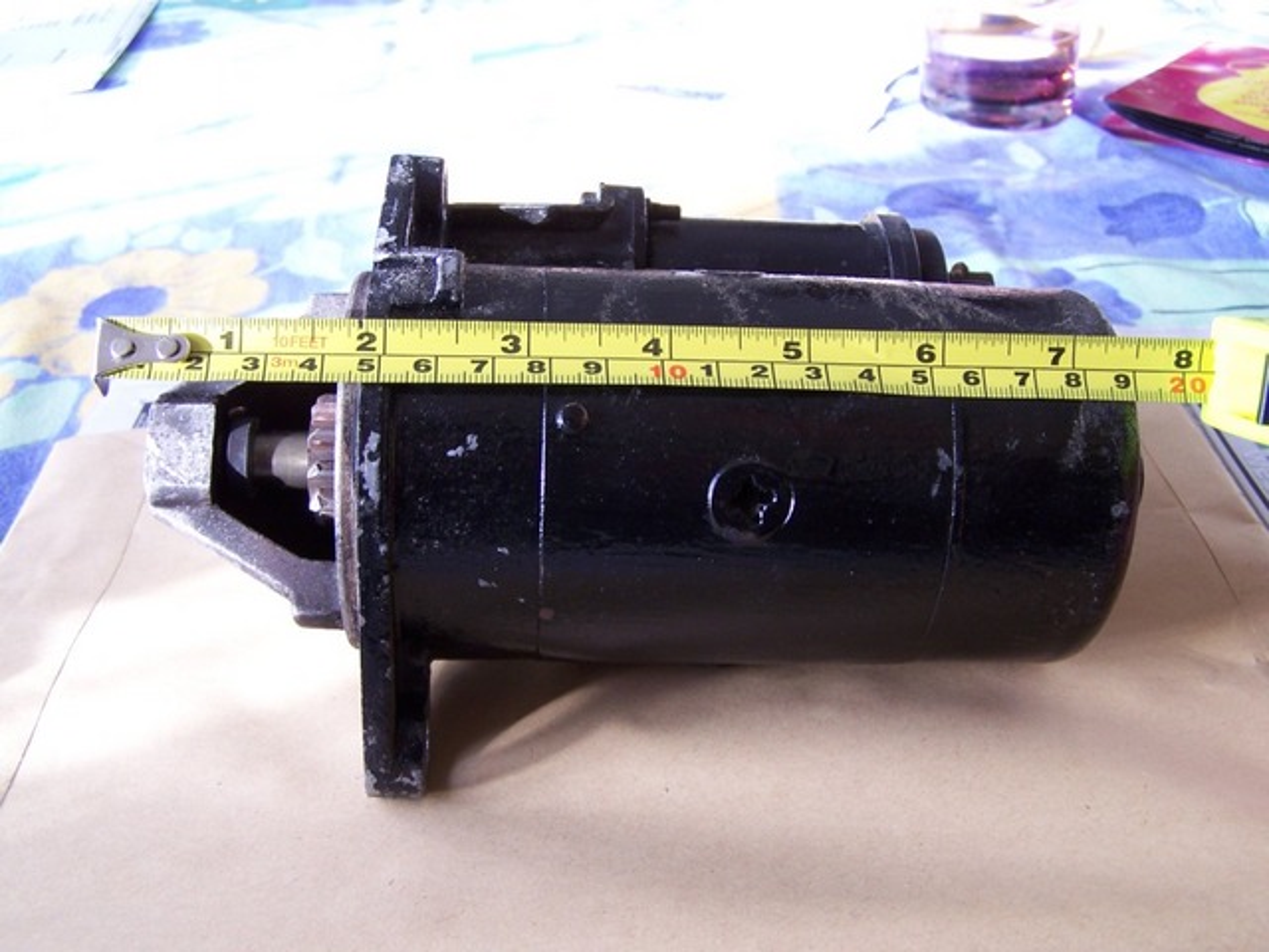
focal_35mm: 38
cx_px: 634
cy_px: 476
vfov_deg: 37.7
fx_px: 1393
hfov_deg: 49.0
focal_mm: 6.3
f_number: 2.8
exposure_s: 1/30
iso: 100
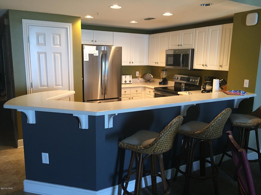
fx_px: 219
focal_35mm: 29
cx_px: 130
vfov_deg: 48.2
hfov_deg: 61.7
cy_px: 98
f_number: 2.2
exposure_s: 1/30
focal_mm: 4.15
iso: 160
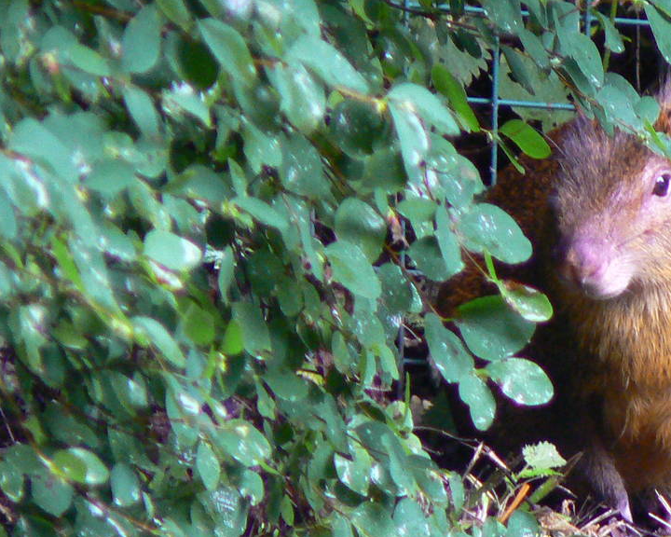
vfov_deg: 1.7
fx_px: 18608
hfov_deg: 2.1
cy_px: 371
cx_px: 670
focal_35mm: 937
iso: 200
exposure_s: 1/30
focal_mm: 72
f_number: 3.3
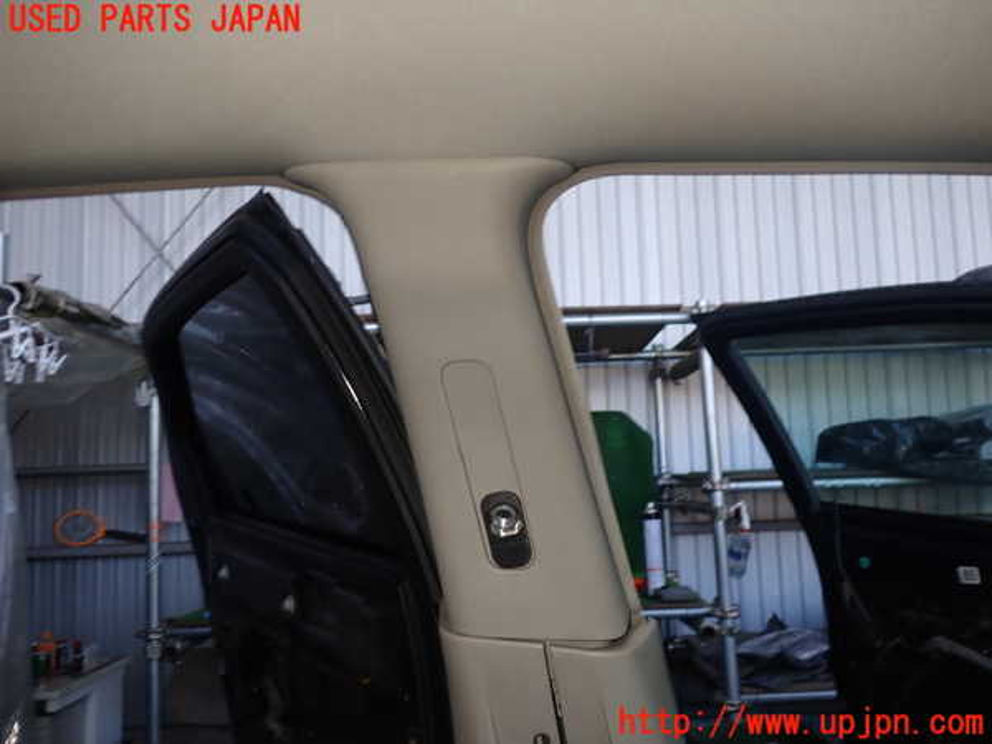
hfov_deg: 60.0
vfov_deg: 46.8
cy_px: 372
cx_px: 496
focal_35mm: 30
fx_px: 860
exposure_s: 1/30
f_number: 6.3
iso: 125
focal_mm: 5.4
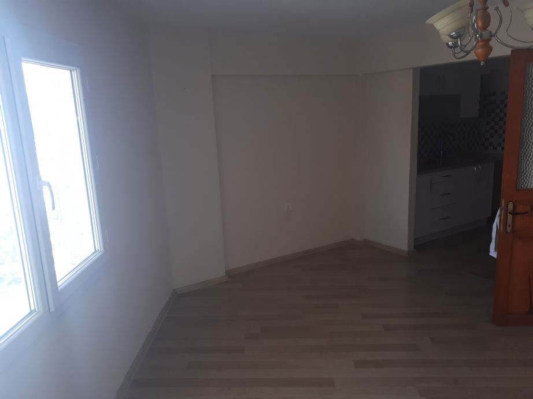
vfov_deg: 51.3
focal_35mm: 27
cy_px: 200
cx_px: 266
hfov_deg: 65.3
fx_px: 416
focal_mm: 3.6
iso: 80
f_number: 1.9
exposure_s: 1/100
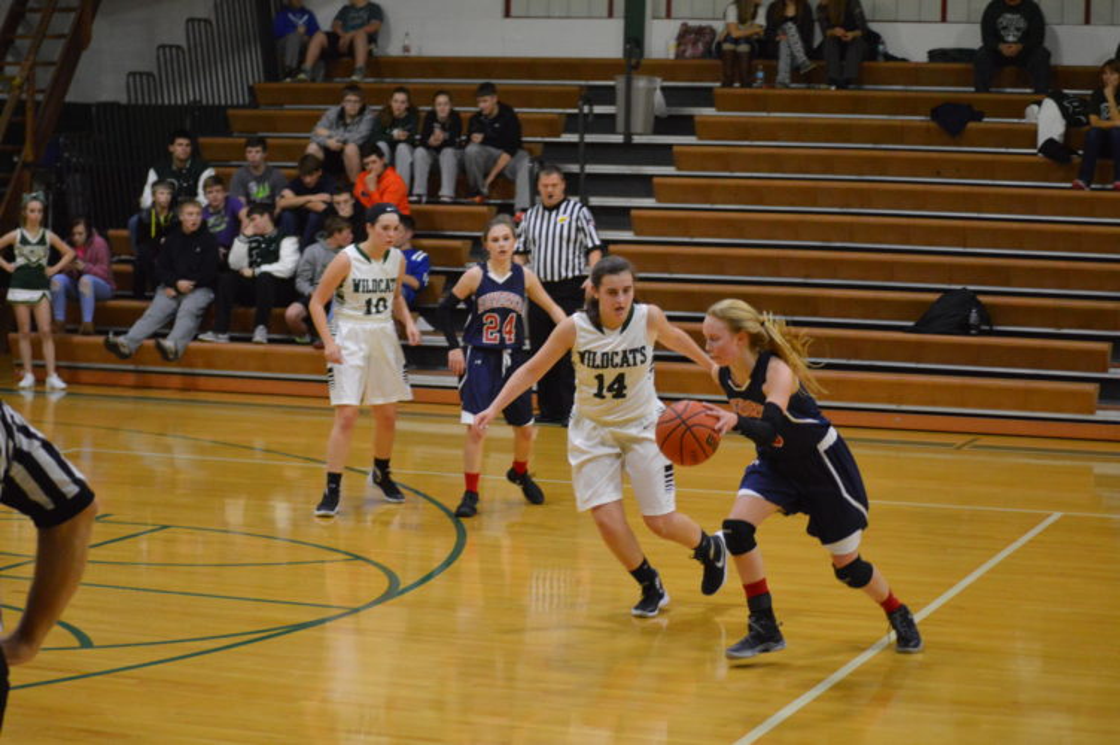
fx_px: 2564
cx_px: 560
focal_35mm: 82
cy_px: 372
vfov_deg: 16.5
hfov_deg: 24.6
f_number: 4
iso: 3200
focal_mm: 55
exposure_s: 1/320
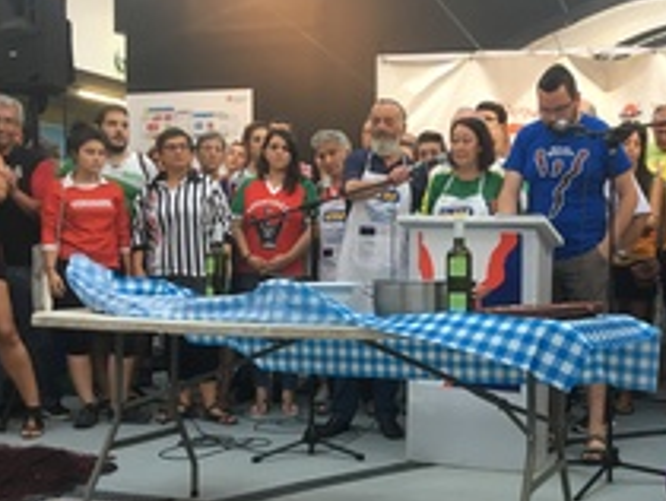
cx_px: 473
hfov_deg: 38.9
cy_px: 296
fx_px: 925
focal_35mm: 48
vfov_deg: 30.3
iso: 80
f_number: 2.2
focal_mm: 4.15
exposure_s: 1/33
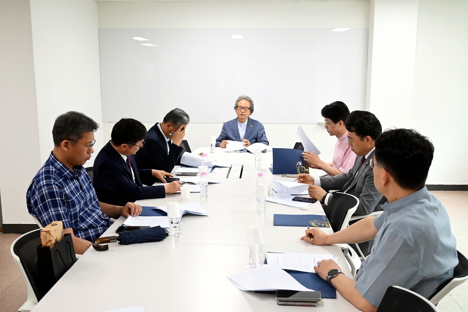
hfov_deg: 51.3
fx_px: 487
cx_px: 234
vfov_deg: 35.5
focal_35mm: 38
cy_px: 156
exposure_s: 1/125
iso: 1100
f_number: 4.2
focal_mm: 25
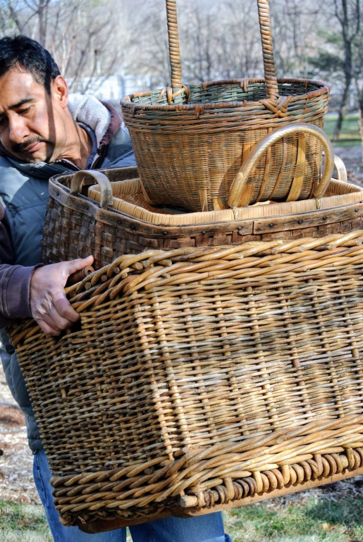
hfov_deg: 16.9
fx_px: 1221
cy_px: 271
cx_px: 182
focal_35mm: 81
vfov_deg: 25.0
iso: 100
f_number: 4
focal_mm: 30
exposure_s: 1/250
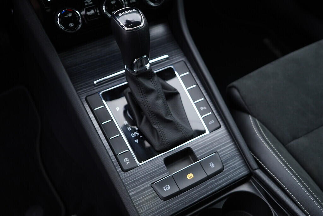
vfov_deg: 36.9
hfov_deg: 53.1
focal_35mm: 36
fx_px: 323
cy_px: 108
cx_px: 162
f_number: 2.8
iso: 200
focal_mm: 24
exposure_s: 1/40
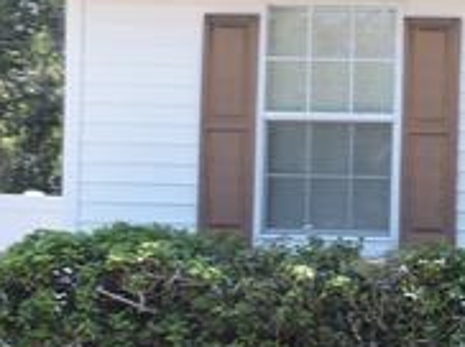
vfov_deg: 7.5
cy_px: 217
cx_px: 1216
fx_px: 2643
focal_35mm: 197
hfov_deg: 8.8
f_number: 3.3
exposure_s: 1/250
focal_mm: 6.2
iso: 100
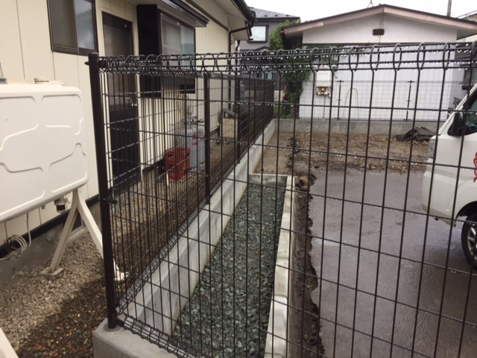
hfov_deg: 61.7
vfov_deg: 48.2
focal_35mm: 29
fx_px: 400
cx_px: 238
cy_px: 179
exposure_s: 1/120
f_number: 2.2
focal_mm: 4.15
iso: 50
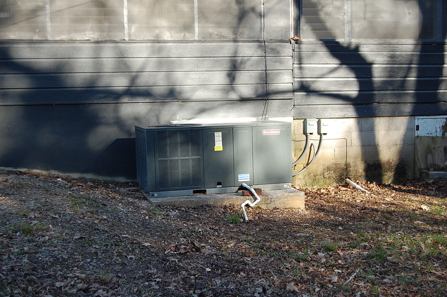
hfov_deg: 35.1
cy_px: 148
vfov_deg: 23.7
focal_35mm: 57
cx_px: 224
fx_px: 707
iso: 220
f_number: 5.6
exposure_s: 1/125
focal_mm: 38
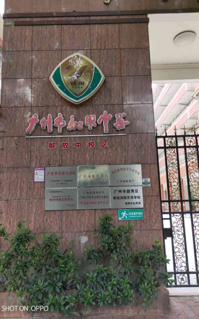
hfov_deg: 49.3
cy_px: 159
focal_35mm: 25
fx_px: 217
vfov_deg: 72.5
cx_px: 97
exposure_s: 1/169
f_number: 1.7
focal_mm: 3.97
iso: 100
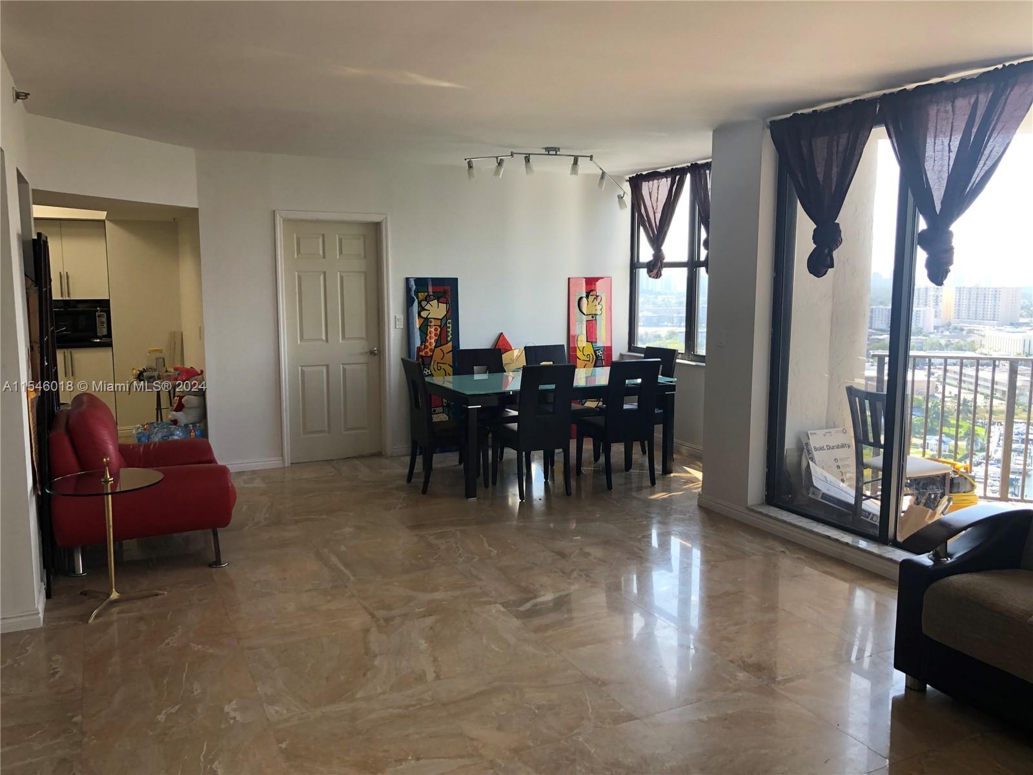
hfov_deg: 63.4
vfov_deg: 49.7
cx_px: 516
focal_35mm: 28
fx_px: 836
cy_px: 388
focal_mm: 3.99
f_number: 1.8
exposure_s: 1/120
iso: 40
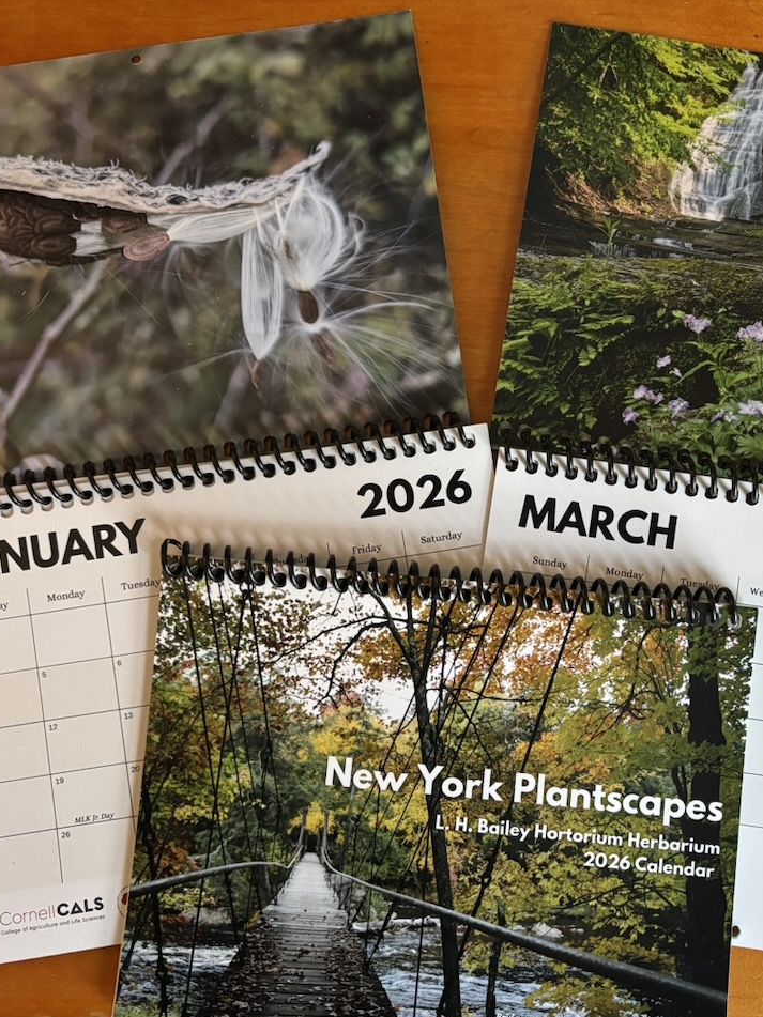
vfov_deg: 52.6
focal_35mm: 35
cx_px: 488
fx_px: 1029
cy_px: 511
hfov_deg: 40.3
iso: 640
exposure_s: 1/40
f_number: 1.6
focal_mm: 5.96
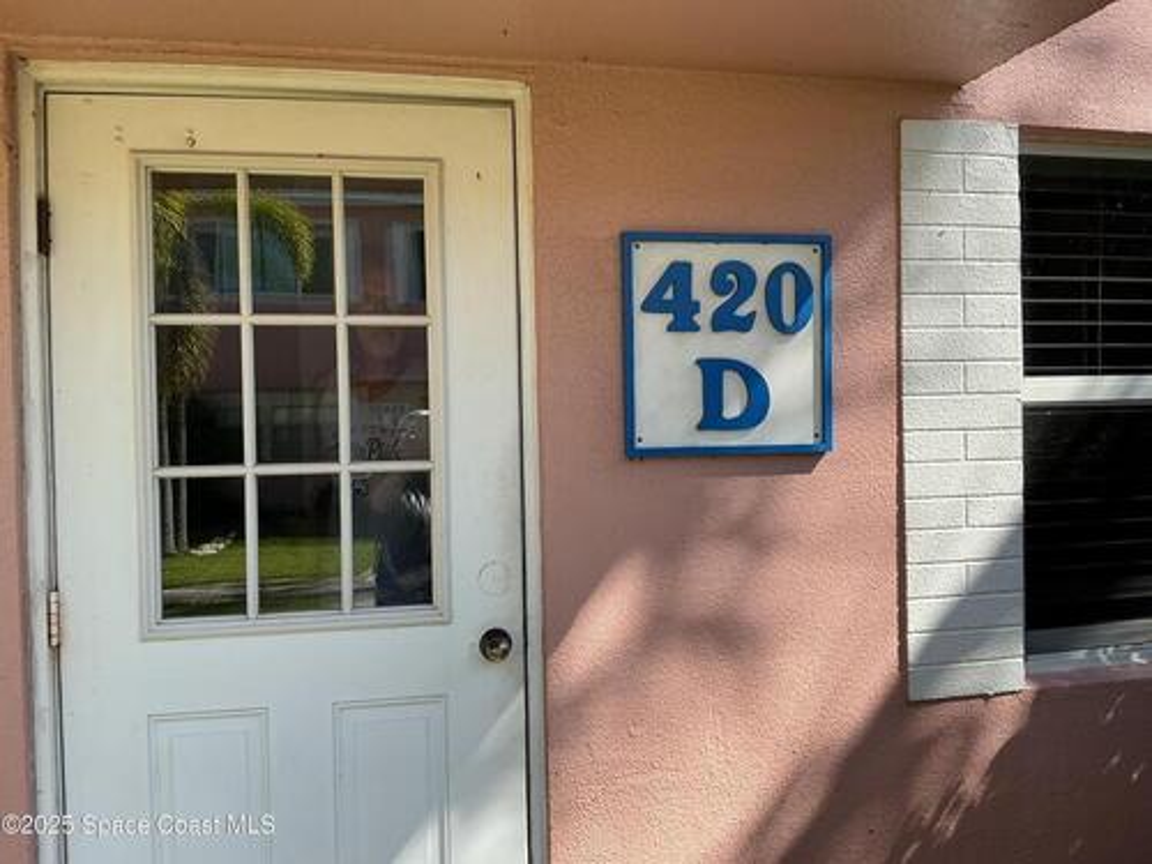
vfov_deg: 48.2
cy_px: 432
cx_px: 576
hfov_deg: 61.7
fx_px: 965
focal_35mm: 29
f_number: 1.8
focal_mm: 3
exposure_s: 1/883
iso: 25
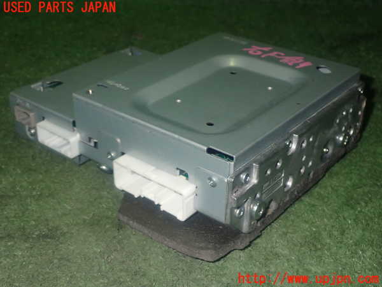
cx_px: 191
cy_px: 144
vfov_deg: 29.1
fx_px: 552
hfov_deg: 38.2
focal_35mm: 50
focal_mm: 9.01
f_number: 9
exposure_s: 1/50
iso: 800
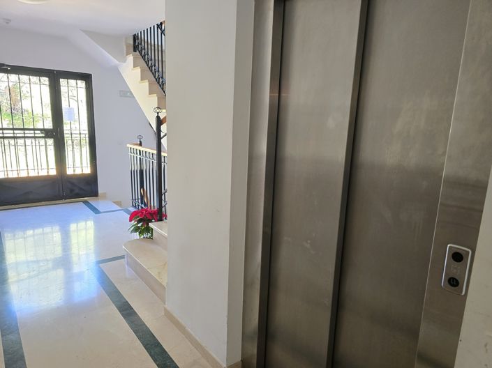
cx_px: 246
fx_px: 327
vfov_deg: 58.8
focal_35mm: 23
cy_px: 184
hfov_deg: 74.0
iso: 500
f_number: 1.7
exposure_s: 1/100
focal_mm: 6.3
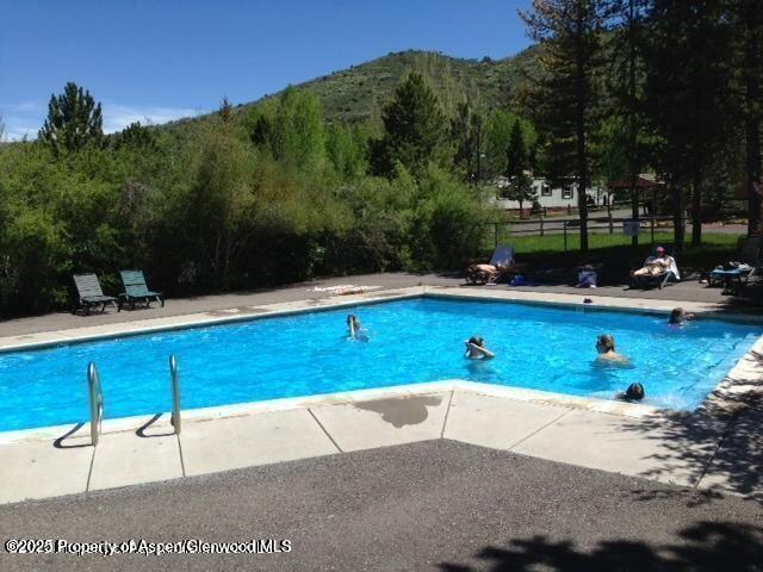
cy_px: 286
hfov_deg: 55.4
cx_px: 382
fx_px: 727
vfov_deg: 42.9
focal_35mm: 33
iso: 50
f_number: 2.4
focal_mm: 4.13
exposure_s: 1/1869
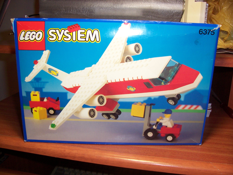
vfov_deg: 41.8
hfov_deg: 54.0
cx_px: 116
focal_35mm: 34
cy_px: 88
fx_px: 229
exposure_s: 1/60
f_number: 2.7
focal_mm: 5.6
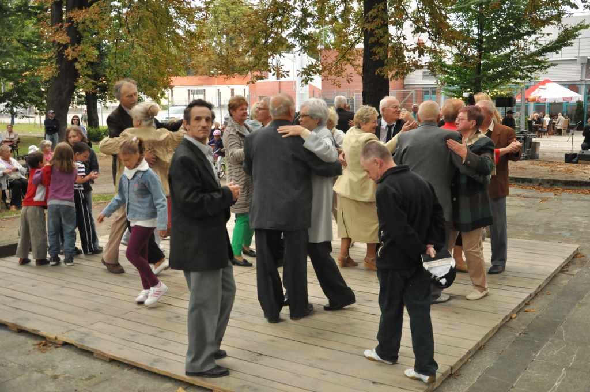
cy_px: 196
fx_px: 638
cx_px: 295
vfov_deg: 34.1
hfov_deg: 49.6
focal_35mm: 39
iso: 2000
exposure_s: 1/800
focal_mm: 26
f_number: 4
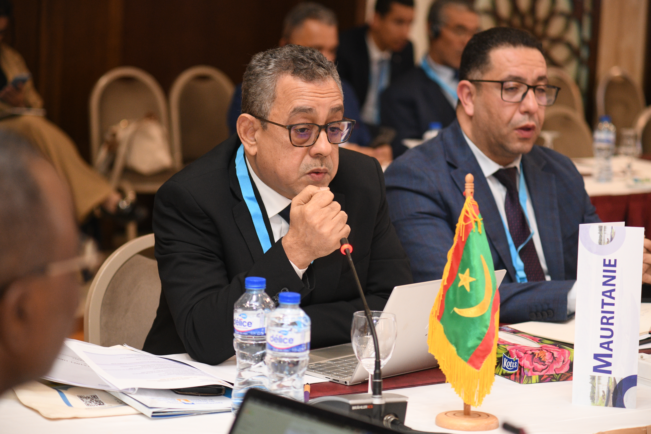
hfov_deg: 20.0
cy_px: 217
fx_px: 1844
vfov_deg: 13.4
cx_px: 326
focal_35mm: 102
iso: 2500
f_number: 4
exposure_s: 1/160
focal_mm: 102
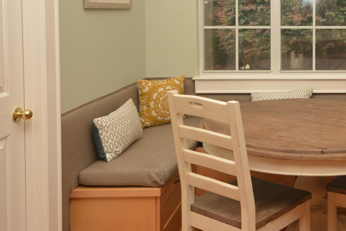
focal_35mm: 47
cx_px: 316
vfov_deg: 27.8
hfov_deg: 38.8
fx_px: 452
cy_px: 30
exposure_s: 1/200
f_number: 7.1
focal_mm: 14
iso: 320
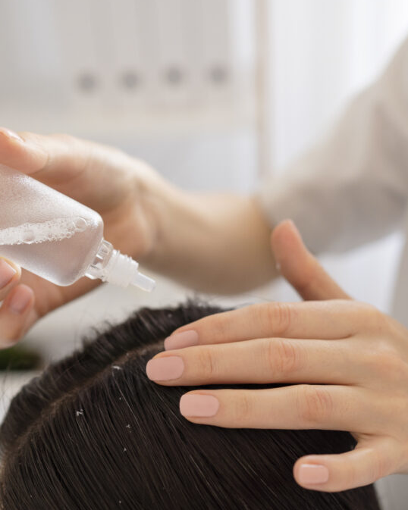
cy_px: 255
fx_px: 755
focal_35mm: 50
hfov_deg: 30.2
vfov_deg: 37.3
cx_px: 194
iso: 640
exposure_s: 1/200
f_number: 2.8
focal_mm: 35
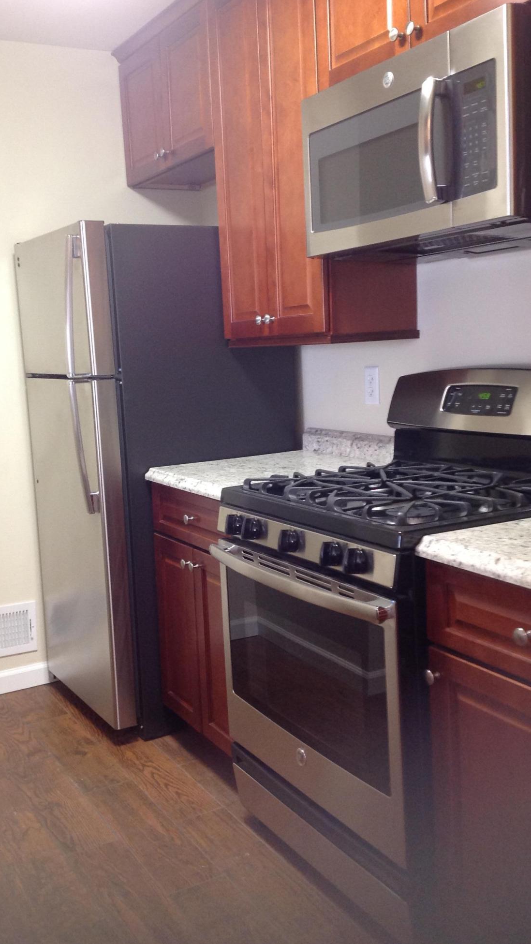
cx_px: 243
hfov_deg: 30.4
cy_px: 467
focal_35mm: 39
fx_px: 976
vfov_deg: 51.6
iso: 125
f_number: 2.4
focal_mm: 4.28
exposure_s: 1/15
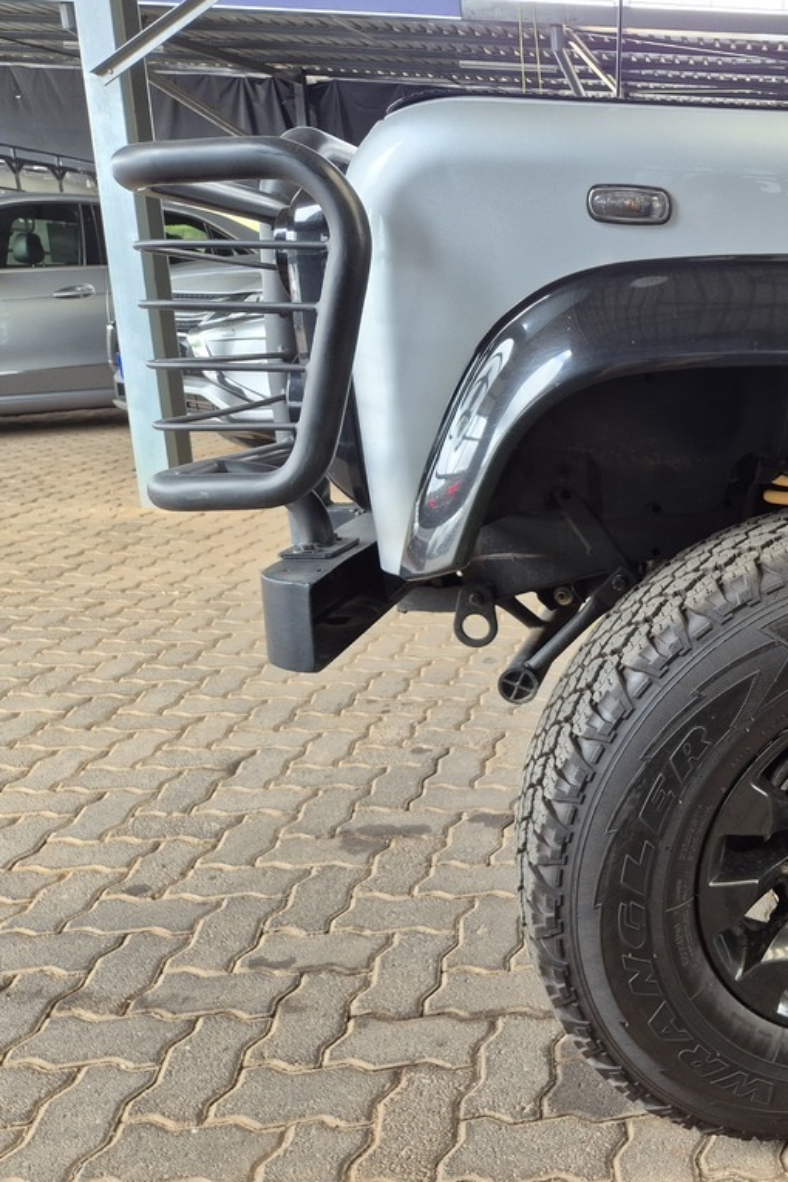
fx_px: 1051
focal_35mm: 32
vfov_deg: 58.7
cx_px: 782
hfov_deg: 37.0
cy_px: 590
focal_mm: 5.4
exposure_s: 1/180
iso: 125
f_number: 1.8
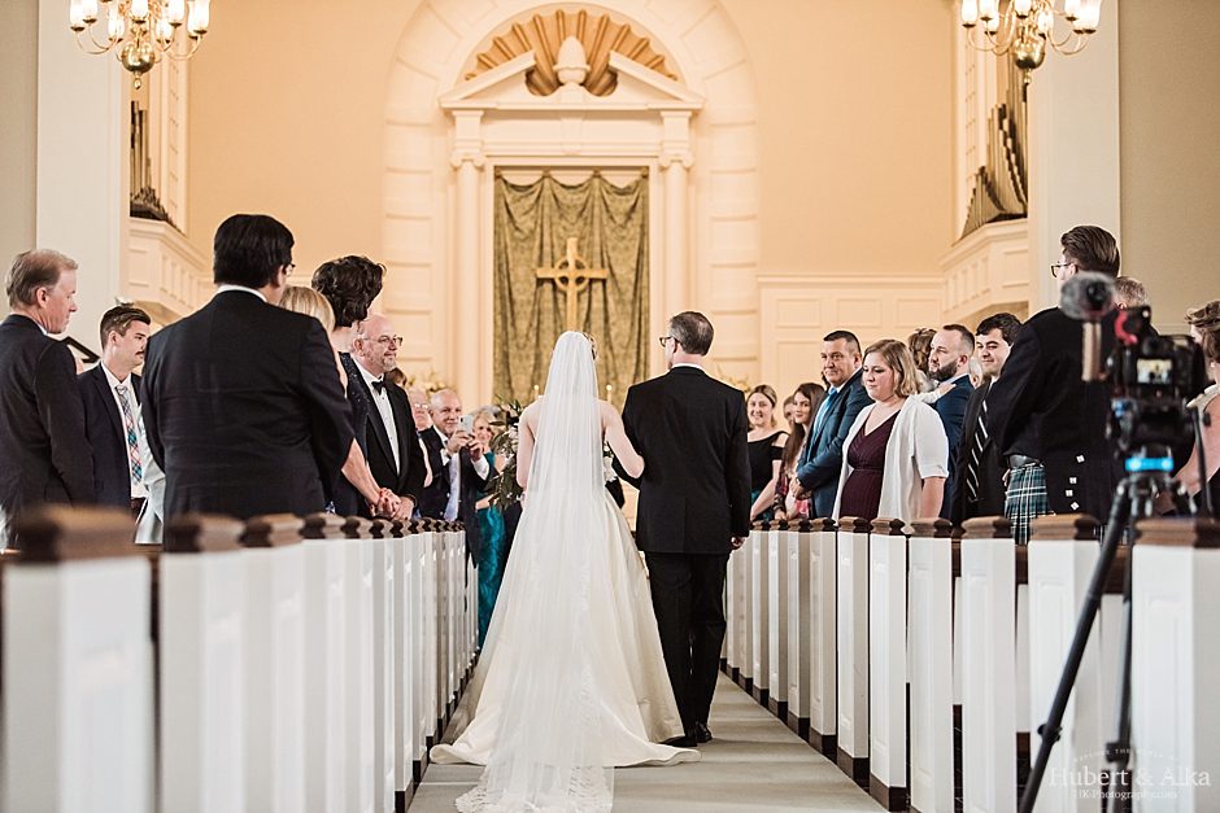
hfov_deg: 28.8
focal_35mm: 70
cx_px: 610
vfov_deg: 19.5
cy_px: 406
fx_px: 2372
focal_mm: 70
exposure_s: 1/1000
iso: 1600
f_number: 2.8
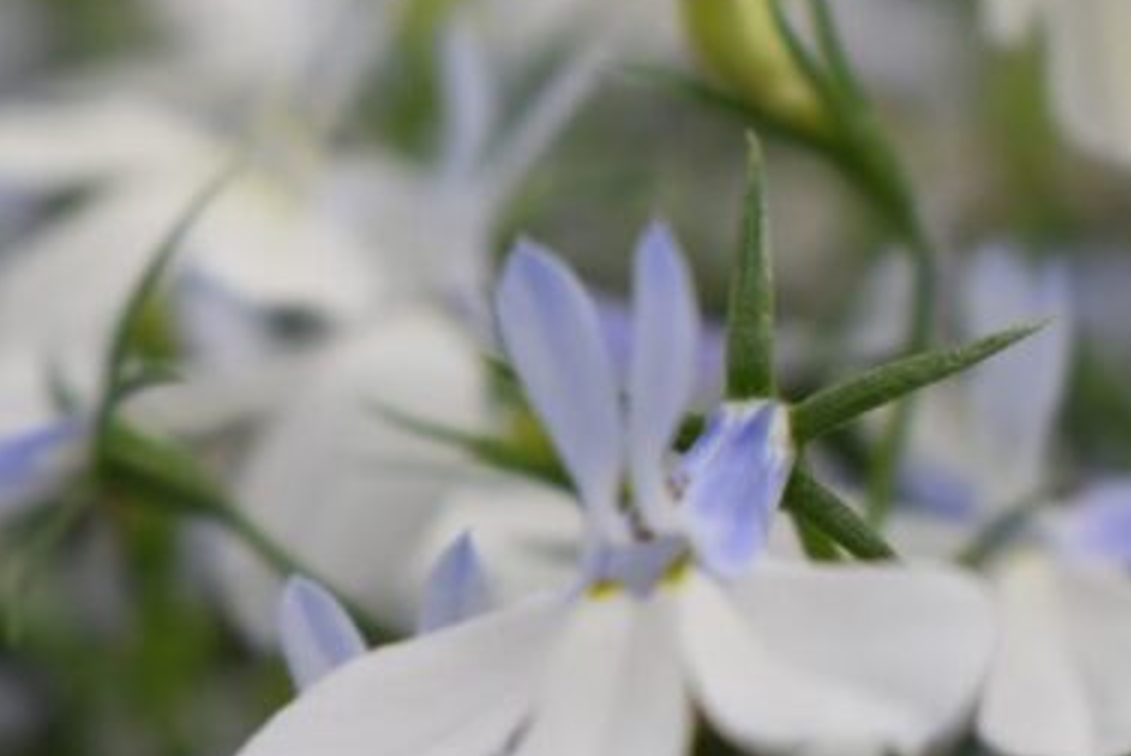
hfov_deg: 12.8
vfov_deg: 8.7
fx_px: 4967
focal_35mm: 158
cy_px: 627
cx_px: -48
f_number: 8
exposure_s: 1/250
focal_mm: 46
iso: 400
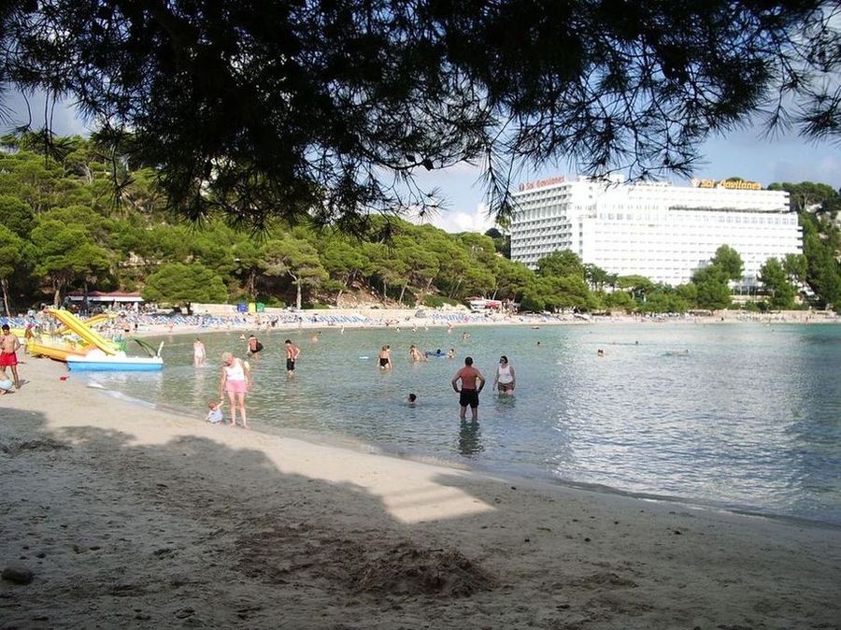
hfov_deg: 52.7
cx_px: 420
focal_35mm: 35
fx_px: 850
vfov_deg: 40.7
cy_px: 315
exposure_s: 1/400
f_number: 4.3
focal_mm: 5.8
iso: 50
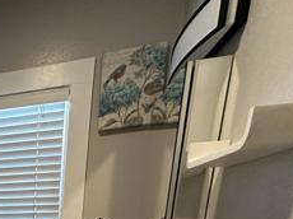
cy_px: 298
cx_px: -59
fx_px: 330
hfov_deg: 36.8
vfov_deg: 28.6
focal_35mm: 39
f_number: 2.2
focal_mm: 2.22
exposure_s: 1/60
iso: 200
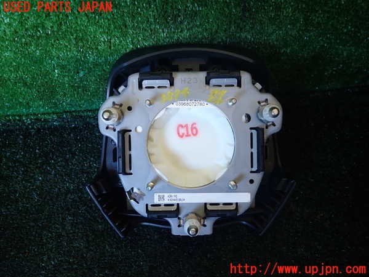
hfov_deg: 69.4
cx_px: 184
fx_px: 266
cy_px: 138
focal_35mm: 25
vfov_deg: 54.9
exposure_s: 1/40
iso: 200
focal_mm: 4.5
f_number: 2
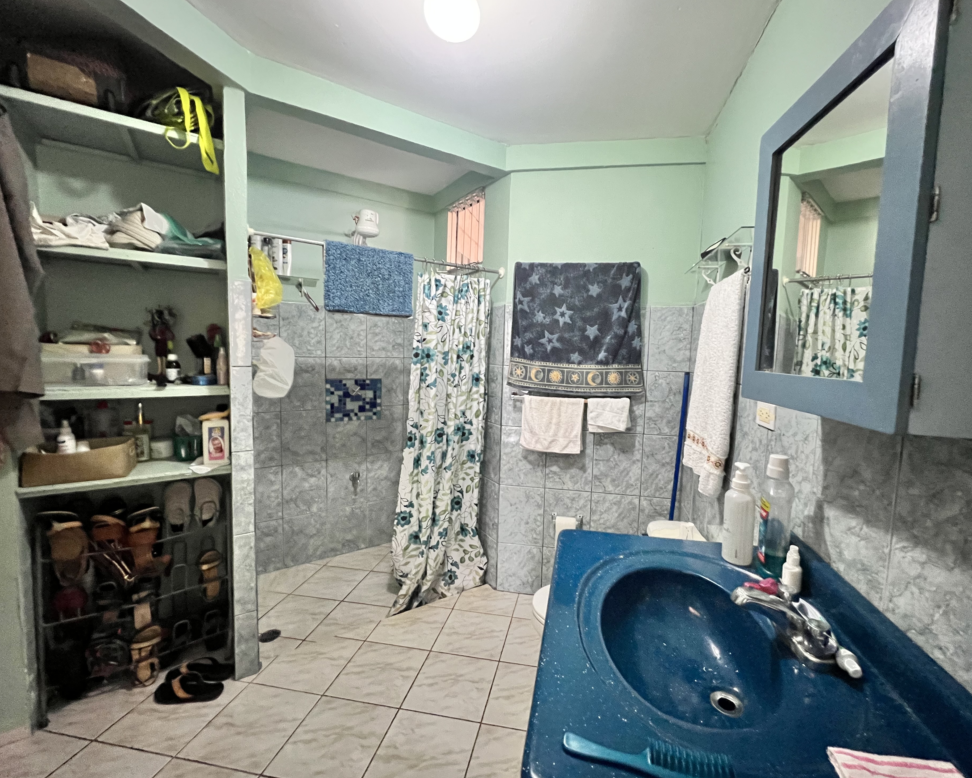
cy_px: 382
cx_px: 522
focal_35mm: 14
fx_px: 403
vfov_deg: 88.0
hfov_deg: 100.5
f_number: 1.8
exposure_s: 1/53
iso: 1000
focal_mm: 1.57
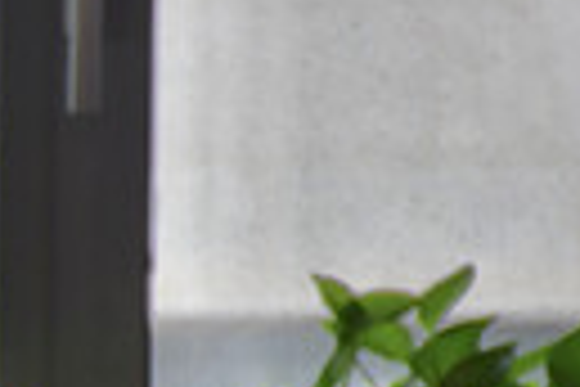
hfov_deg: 2.7
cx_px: -445
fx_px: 12211
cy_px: 664
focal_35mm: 758
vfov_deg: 1.8
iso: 800
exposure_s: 1/320
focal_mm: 130
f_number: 5.6
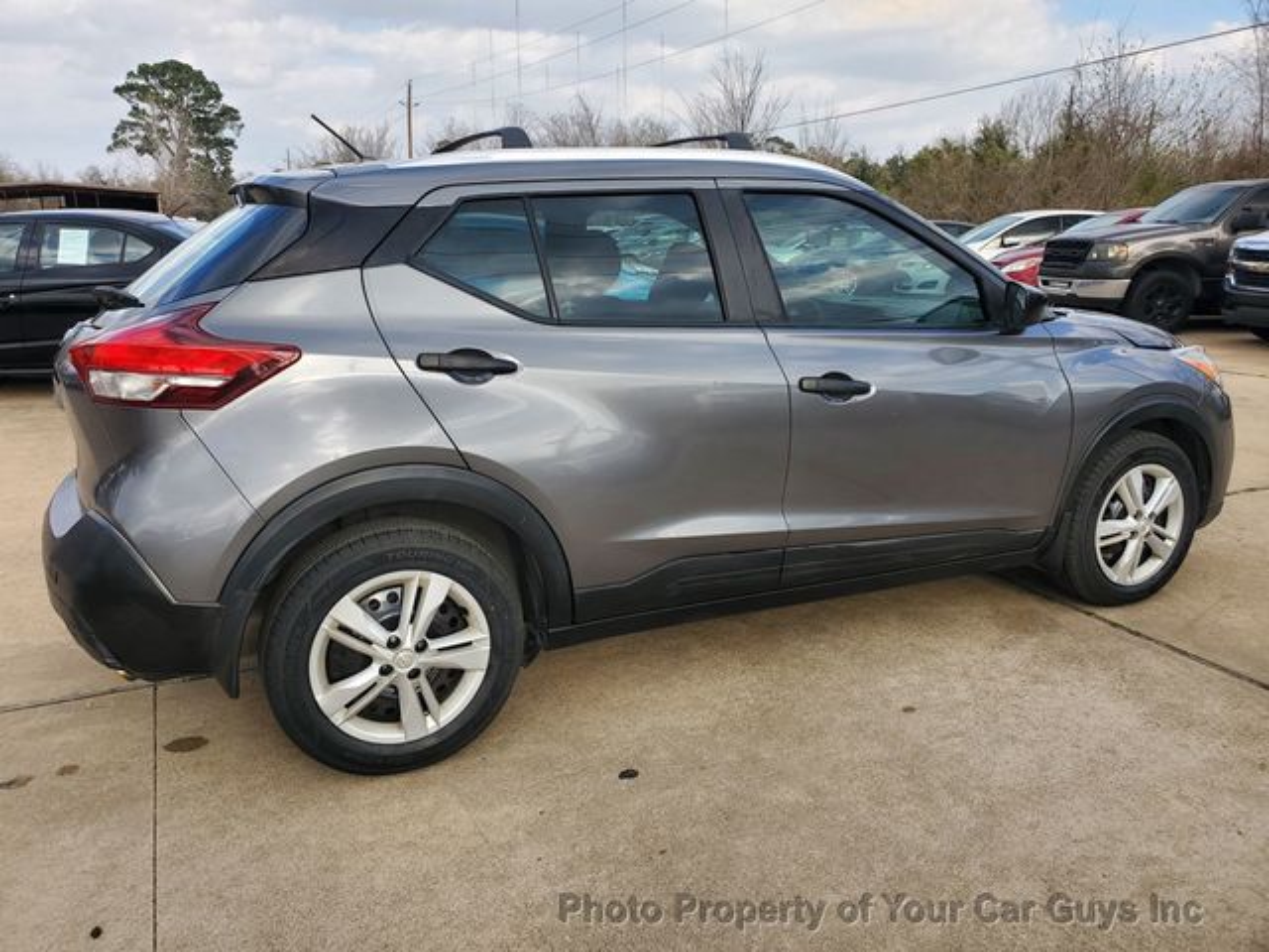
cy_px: 476
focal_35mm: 26
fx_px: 953
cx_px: 634
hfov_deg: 67.3
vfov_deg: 53.1
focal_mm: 4.3
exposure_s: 1/511
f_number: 2.4
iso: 50
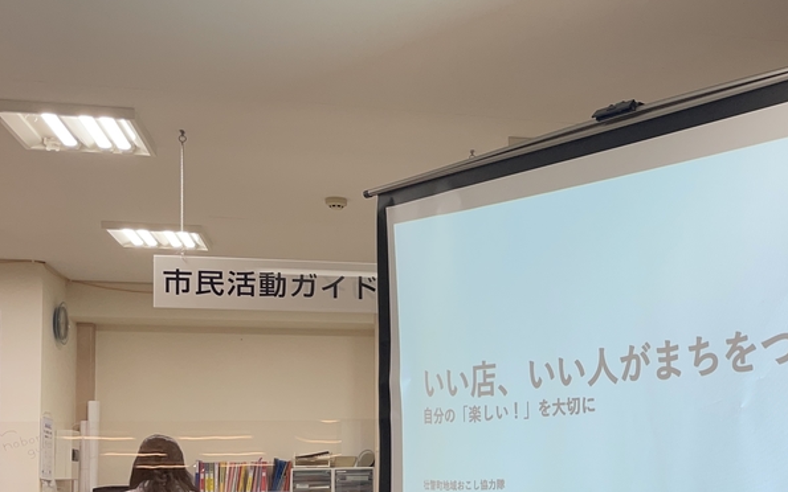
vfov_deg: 25.2
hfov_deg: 38.5
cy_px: 418
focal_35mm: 50
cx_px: 654
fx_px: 1074
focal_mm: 4.2
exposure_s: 1/100
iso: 32
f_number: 1.6
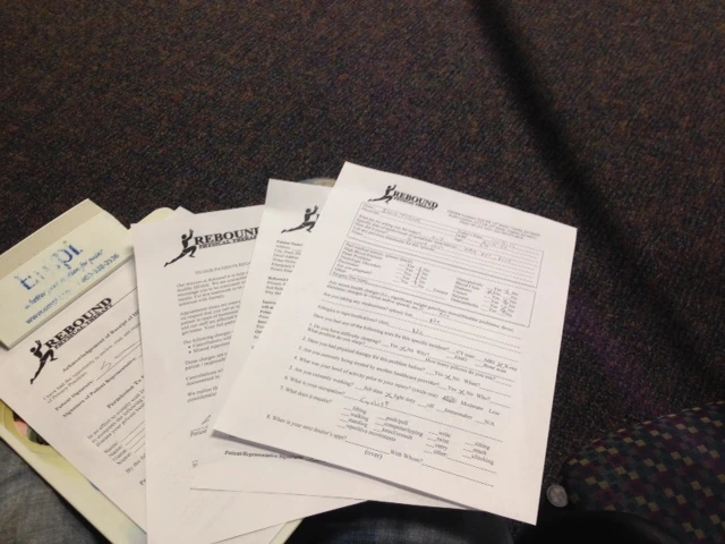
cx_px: 362
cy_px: 272
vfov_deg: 42.9
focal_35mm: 33
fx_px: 691
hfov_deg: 55.4
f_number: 2.4
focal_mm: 4.12
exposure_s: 1/20
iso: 50
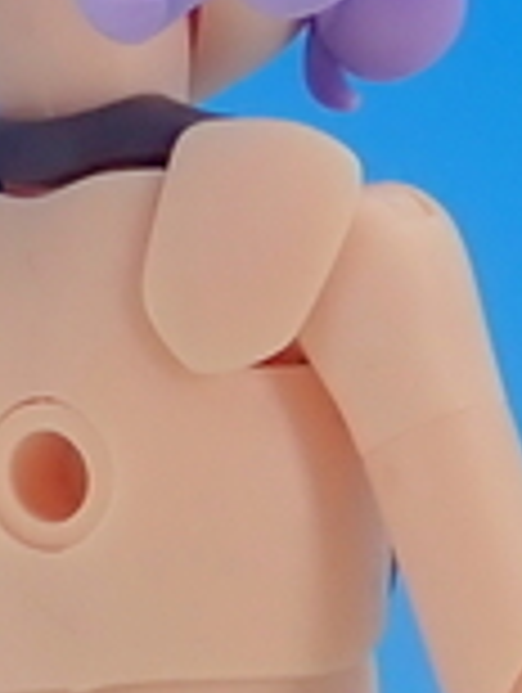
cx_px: 68
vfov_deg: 3.4
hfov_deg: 2.6
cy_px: 1120
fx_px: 11710
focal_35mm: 584
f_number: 4.5
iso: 100
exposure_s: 1/20
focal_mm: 15.66
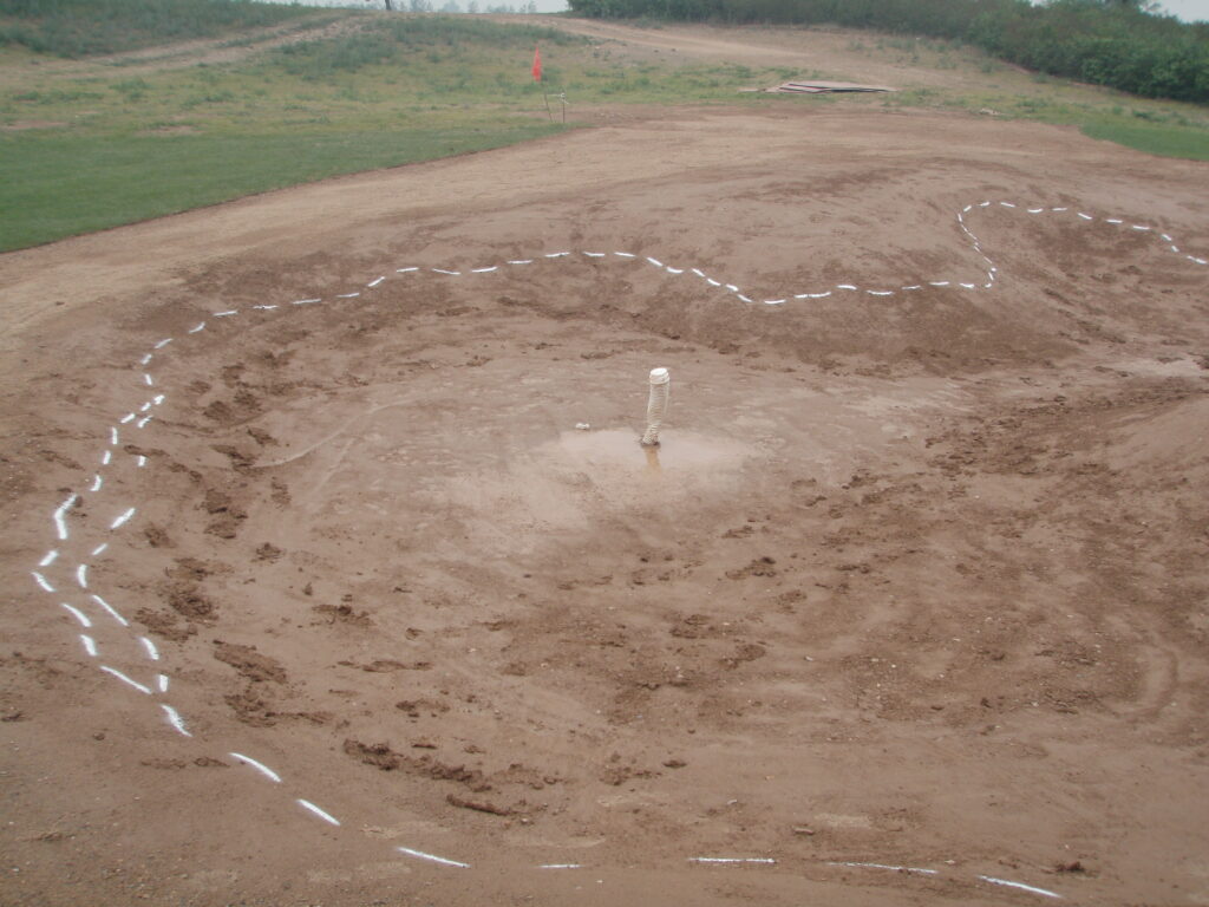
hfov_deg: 49.0
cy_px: 454
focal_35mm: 38
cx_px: 604
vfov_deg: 37.7
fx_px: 1327
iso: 80
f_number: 3.5
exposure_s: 1/500
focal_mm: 6.7
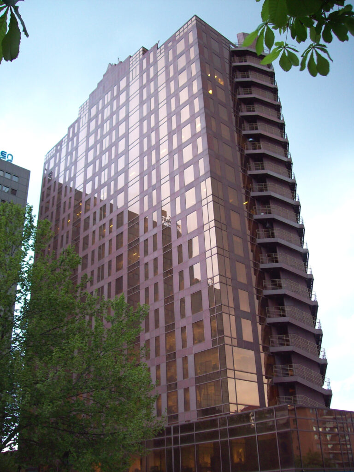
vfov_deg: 51.4
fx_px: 491
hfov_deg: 39.7
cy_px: 236
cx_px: 177
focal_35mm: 36
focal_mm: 6
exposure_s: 1/26.5
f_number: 2.7
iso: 80
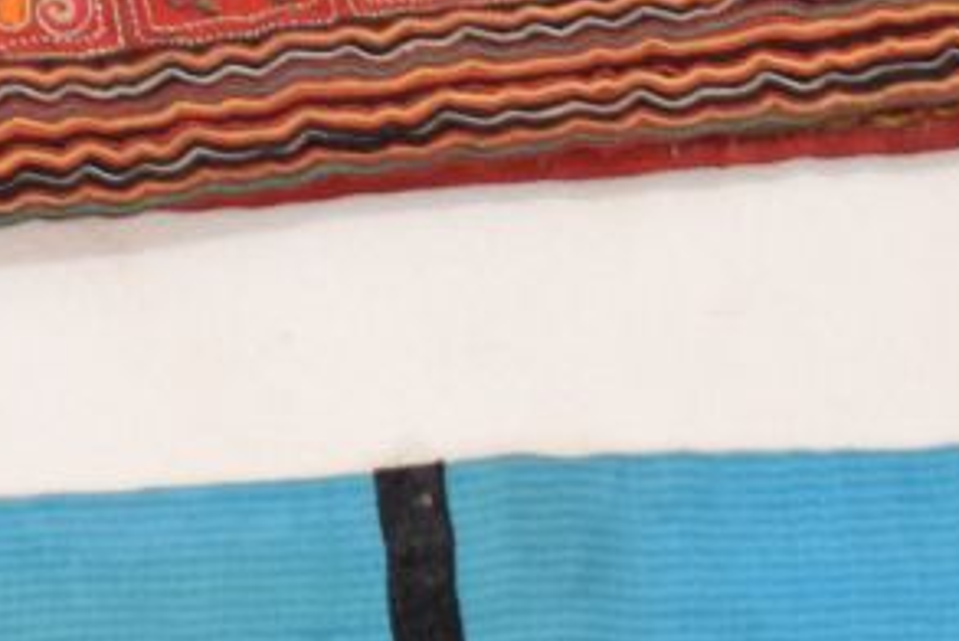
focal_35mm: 368
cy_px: -1513
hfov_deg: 5.5
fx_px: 9813
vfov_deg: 3.6
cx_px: -642
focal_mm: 36
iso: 1600
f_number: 5.6
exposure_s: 1/125
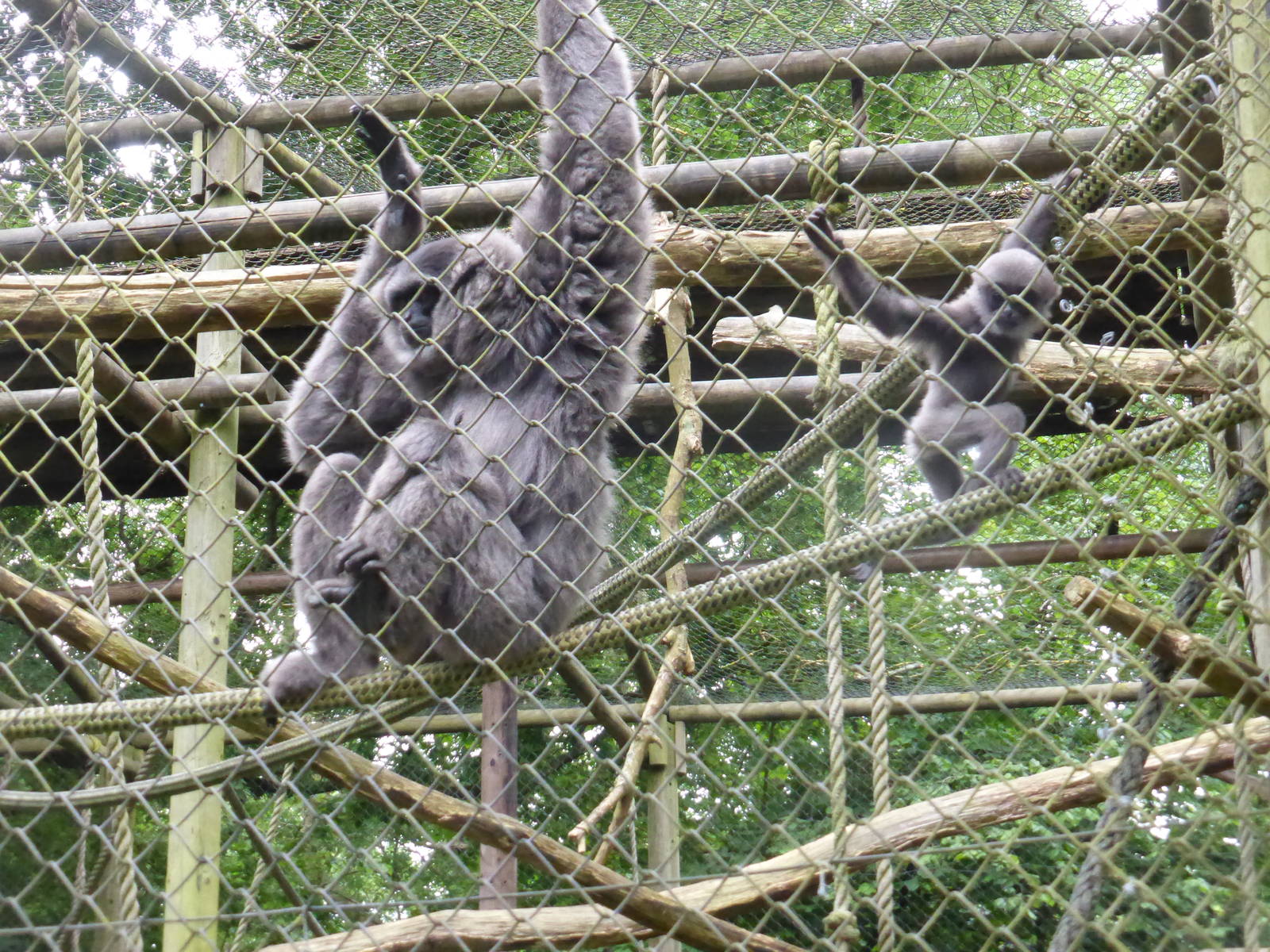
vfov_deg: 18.7
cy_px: 476
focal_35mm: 79
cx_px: 635
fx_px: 2898
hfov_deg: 24.7
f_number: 5
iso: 1250
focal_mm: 13.3
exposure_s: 1/250
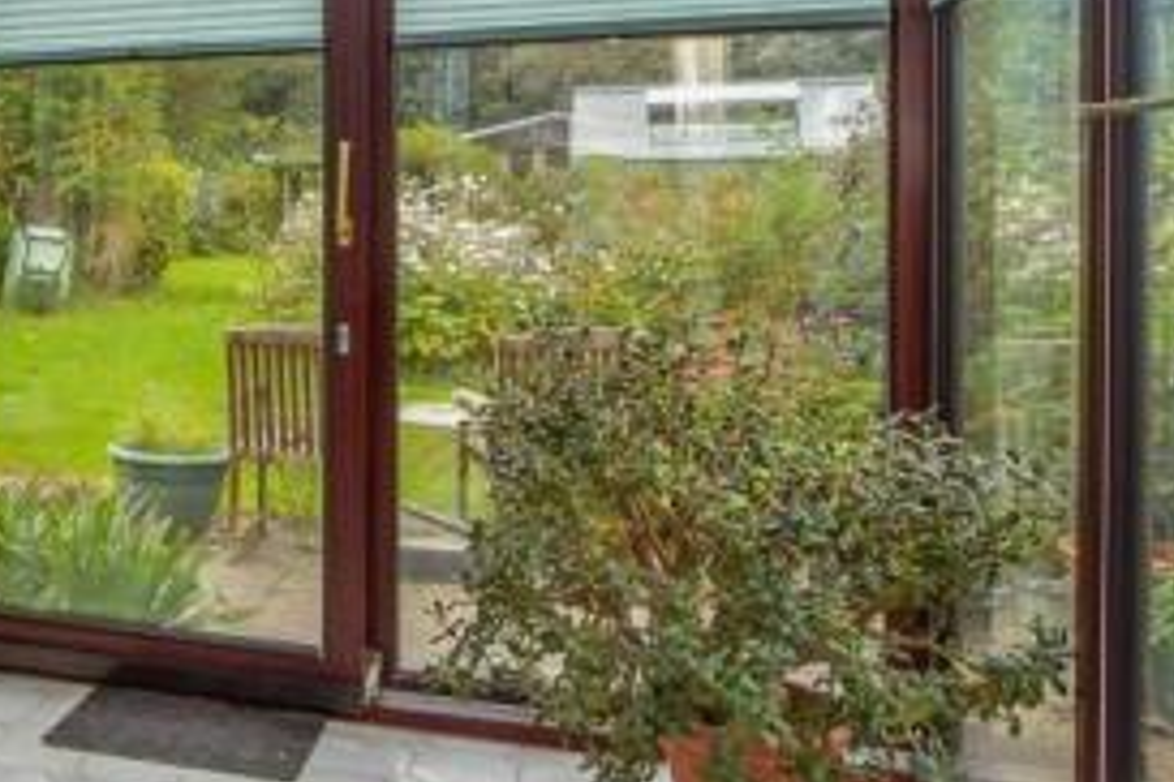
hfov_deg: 46.7
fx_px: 1174
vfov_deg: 36.2
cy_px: 217
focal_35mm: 36
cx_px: 71
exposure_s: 1/200
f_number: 8
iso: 500
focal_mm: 10
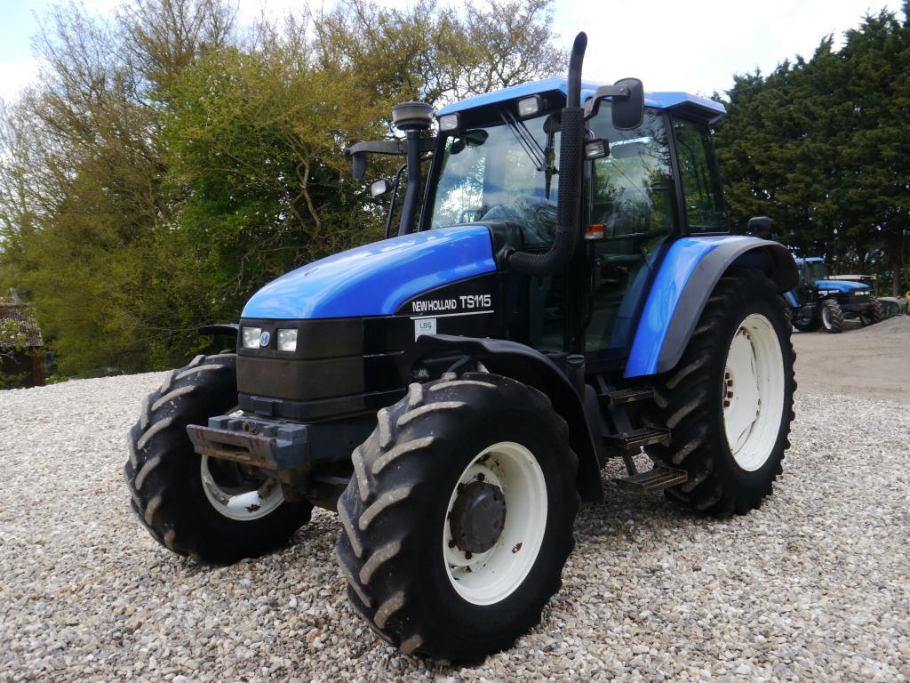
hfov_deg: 60.0
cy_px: 342
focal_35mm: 30
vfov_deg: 46.8
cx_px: 455
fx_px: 789
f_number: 5.6
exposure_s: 1/250
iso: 160
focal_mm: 15
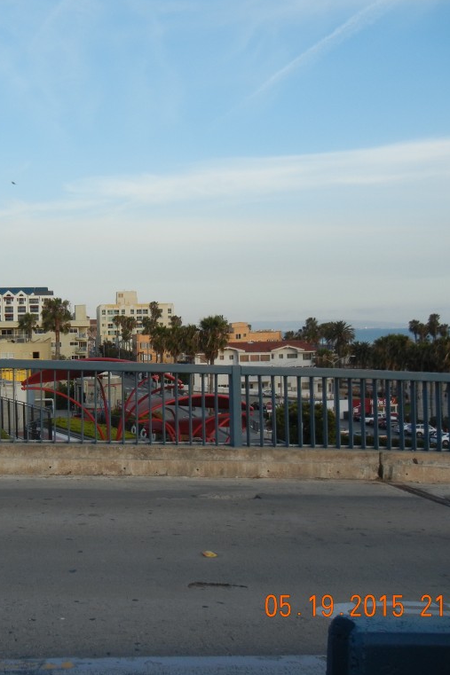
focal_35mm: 42
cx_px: 90
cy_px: 336
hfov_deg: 31.1
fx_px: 788
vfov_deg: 46.4
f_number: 3.5
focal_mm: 5.4
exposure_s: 1/444
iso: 160
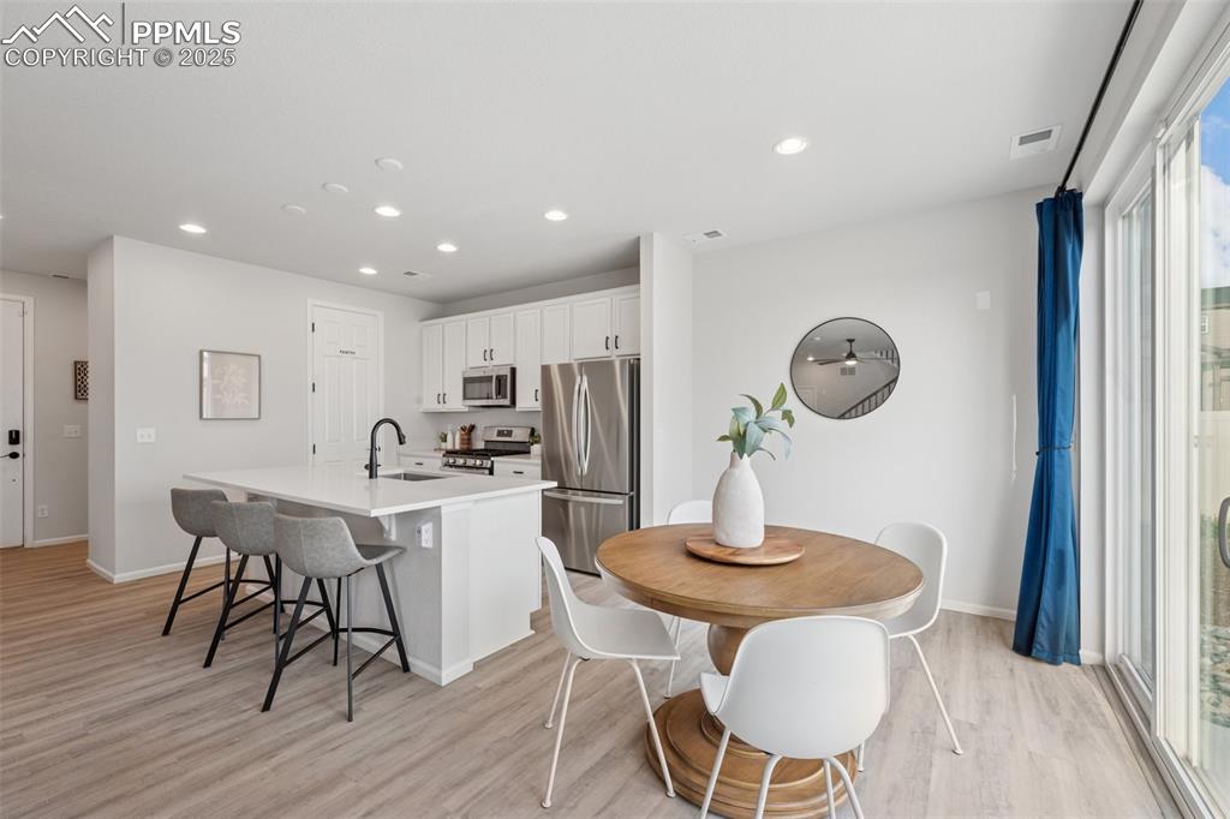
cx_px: 615
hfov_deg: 100.4
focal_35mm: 15
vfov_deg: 77.3
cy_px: 410
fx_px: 512
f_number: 11
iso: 100
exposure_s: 1/3.33
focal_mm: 15
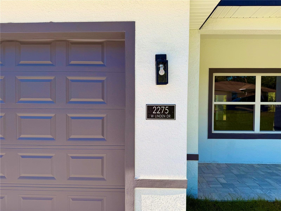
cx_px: 140
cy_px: 106
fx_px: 195
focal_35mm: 24
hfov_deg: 71.6
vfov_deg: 56.8
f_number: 1.78
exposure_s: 1/2907
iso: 80
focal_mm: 6.76
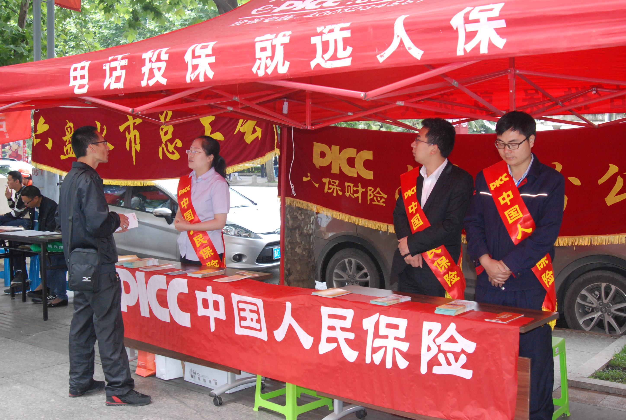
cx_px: 313
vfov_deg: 34.4
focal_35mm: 39
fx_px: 680
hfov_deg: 49.5
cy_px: 210
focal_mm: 26
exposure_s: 1/200
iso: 1000
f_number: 5
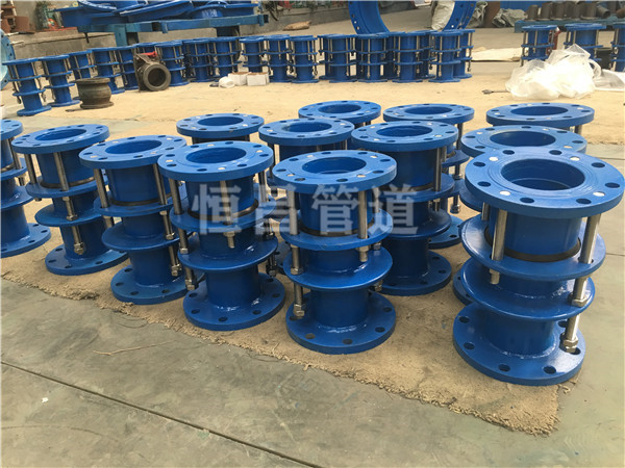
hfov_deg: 61.7
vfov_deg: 48.2
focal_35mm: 29
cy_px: 234
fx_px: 524
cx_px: 312
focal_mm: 4.15
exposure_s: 1/33
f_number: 2.2
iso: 40
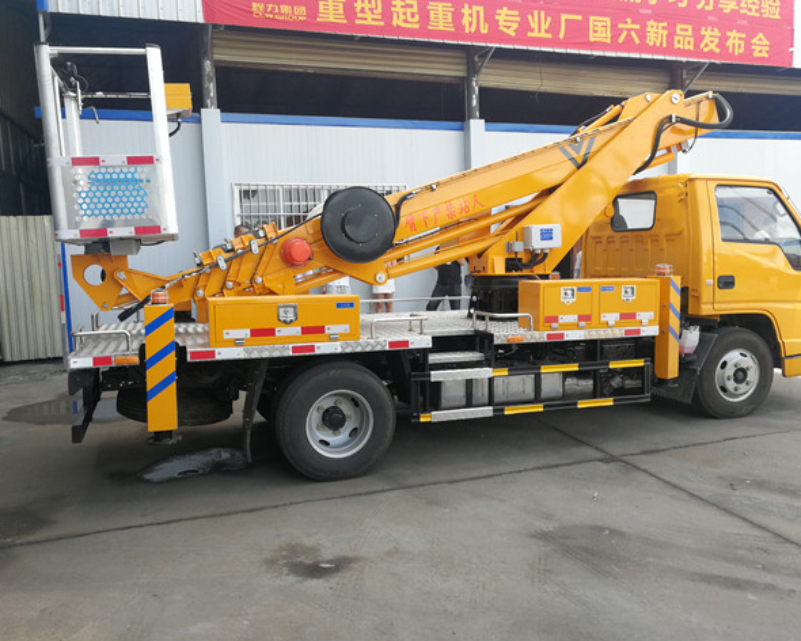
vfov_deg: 50.0
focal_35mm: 29
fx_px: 687
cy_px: 314
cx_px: 425
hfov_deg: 60.4
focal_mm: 3.95
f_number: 2.2
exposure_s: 1/205
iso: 50
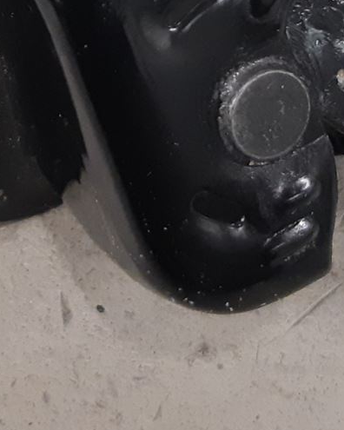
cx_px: 50
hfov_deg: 14.6
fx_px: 1336
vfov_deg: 17.7
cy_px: -30
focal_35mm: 105
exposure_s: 1/50
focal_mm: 3.93
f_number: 1.7
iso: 250
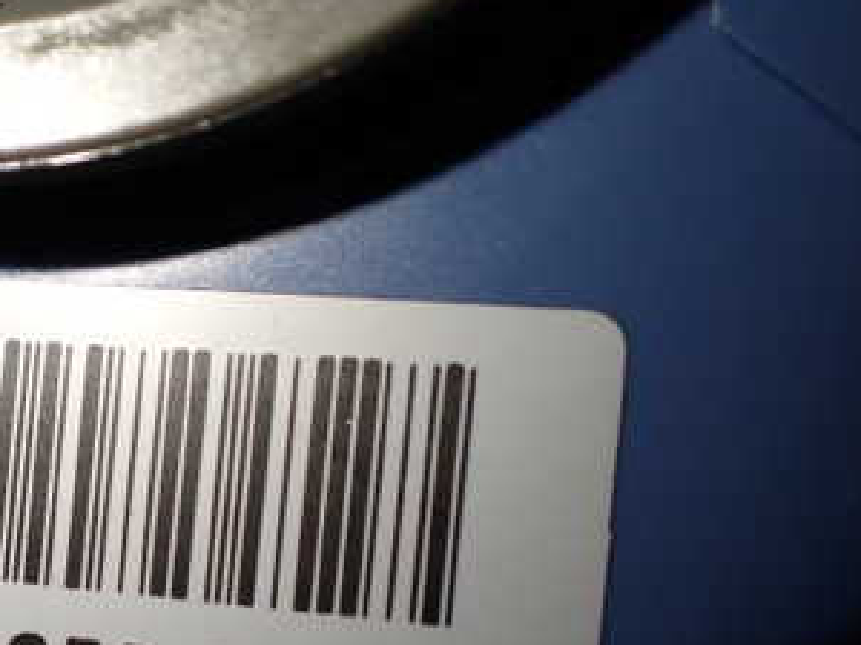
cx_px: 9
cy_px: 542
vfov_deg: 23.9
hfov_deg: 30.1
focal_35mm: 60
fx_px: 1492
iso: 100
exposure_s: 1/200
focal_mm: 5.4
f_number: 2.3
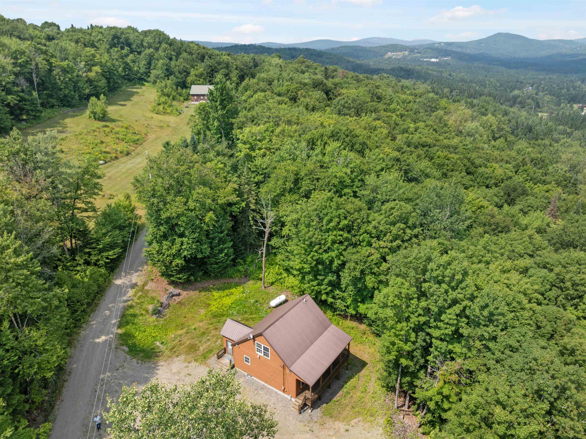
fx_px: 406
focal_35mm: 24
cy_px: 220
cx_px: 293
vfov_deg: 56.8
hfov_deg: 71.6
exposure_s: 1/1250
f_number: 2.8
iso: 100
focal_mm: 12.29
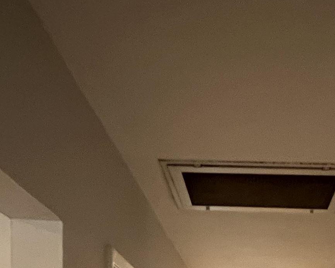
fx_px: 446
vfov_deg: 25.4
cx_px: 266
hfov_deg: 39.6
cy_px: 400
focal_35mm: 45
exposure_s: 1/60
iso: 400
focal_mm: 1.57
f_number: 1.8
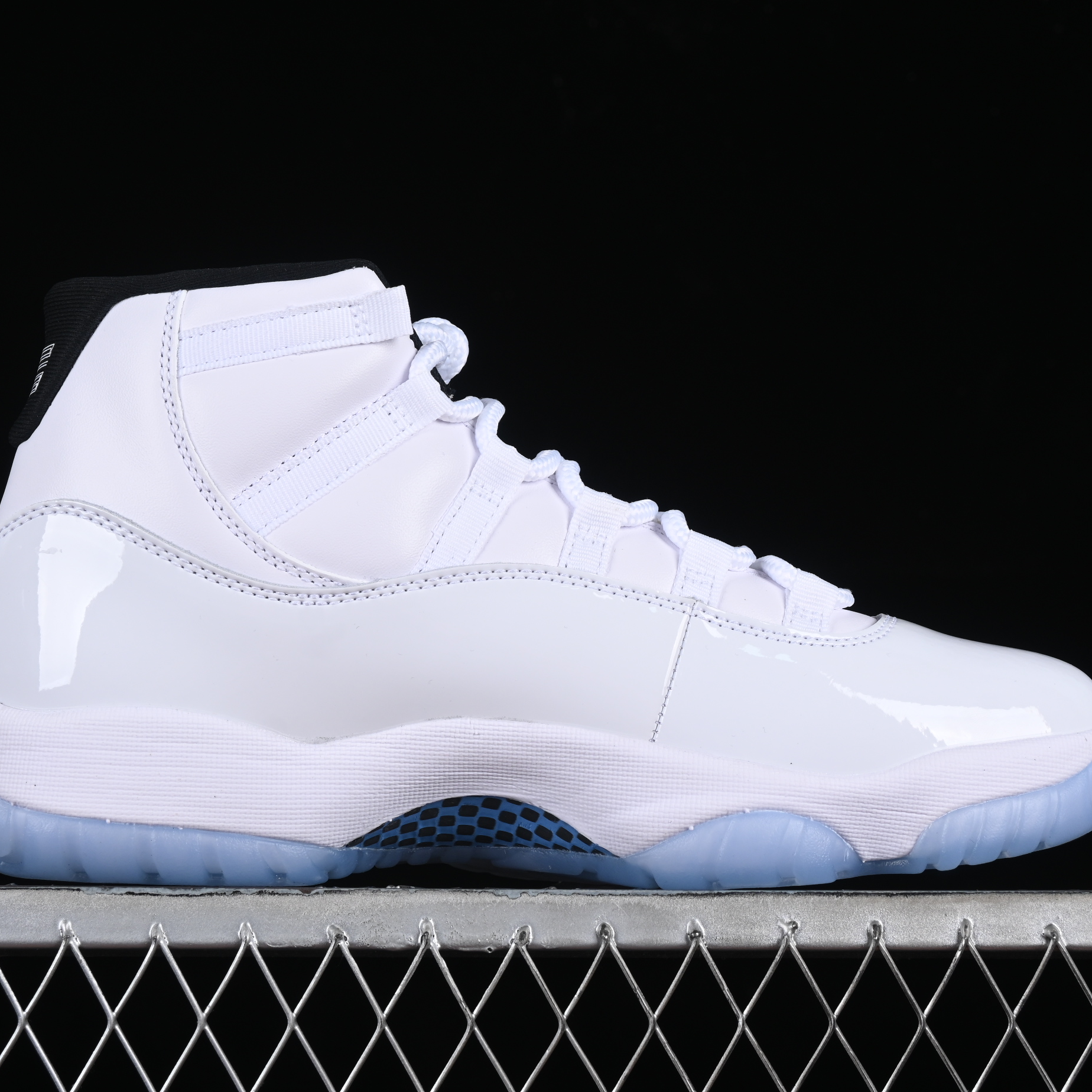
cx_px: 515
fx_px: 3426
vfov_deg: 18.1
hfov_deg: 18.1
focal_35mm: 96
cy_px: 544
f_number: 8
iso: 160
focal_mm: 50
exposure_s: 1/125
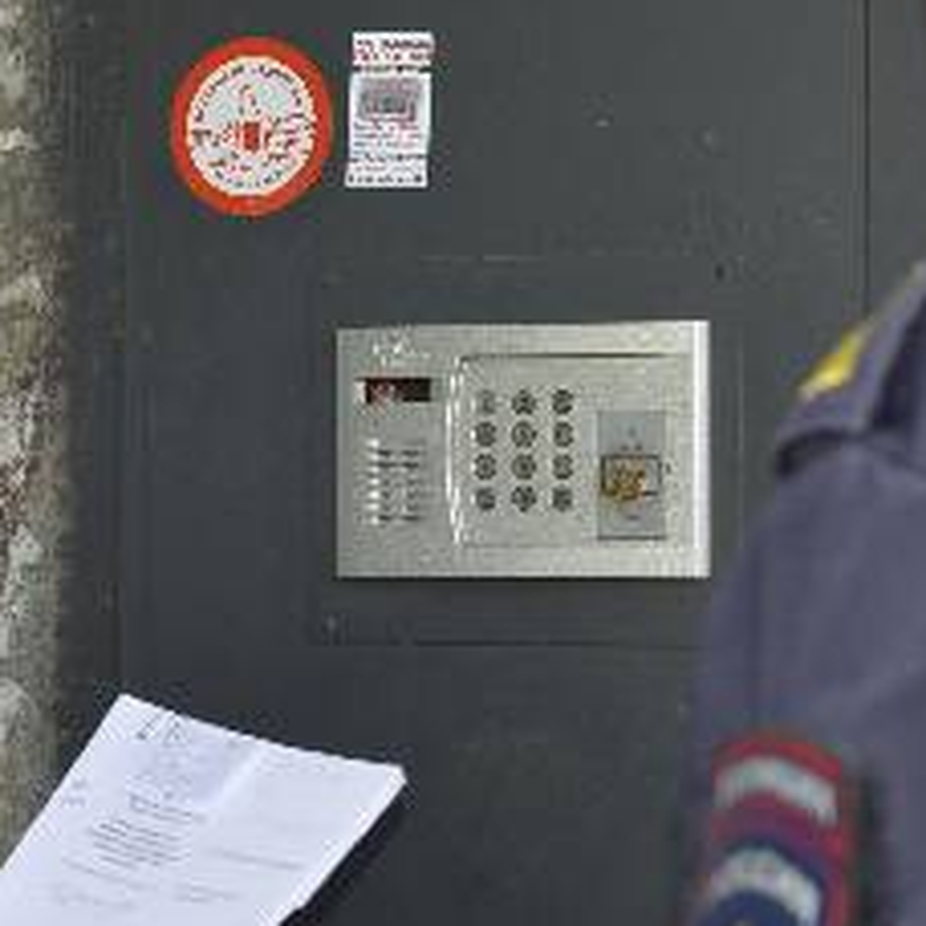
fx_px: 3238
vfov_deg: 16.3
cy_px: 455
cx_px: 581
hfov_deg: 16.3
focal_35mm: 107
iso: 200
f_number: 2.8
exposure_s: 1/125
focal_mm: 24
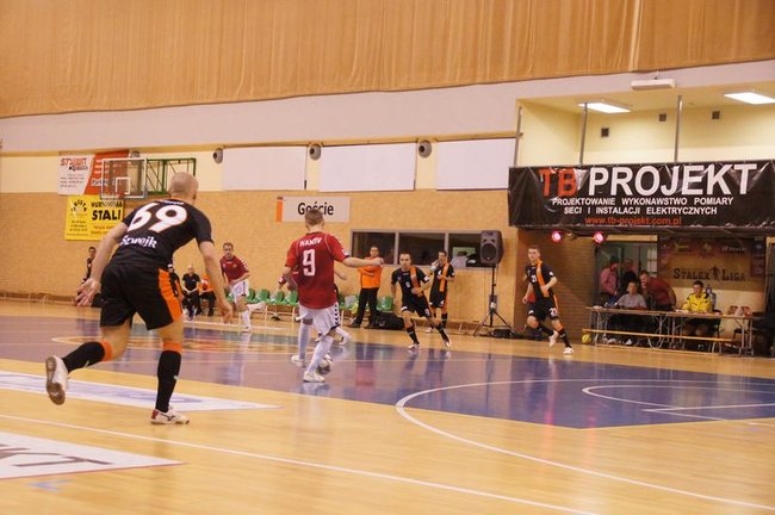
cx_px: 388
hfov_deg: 33.4
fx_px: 1290
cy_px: 258
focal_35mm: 60
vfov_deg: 22.6
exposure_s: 1/400
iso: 6400
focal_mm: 40
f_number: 5.6
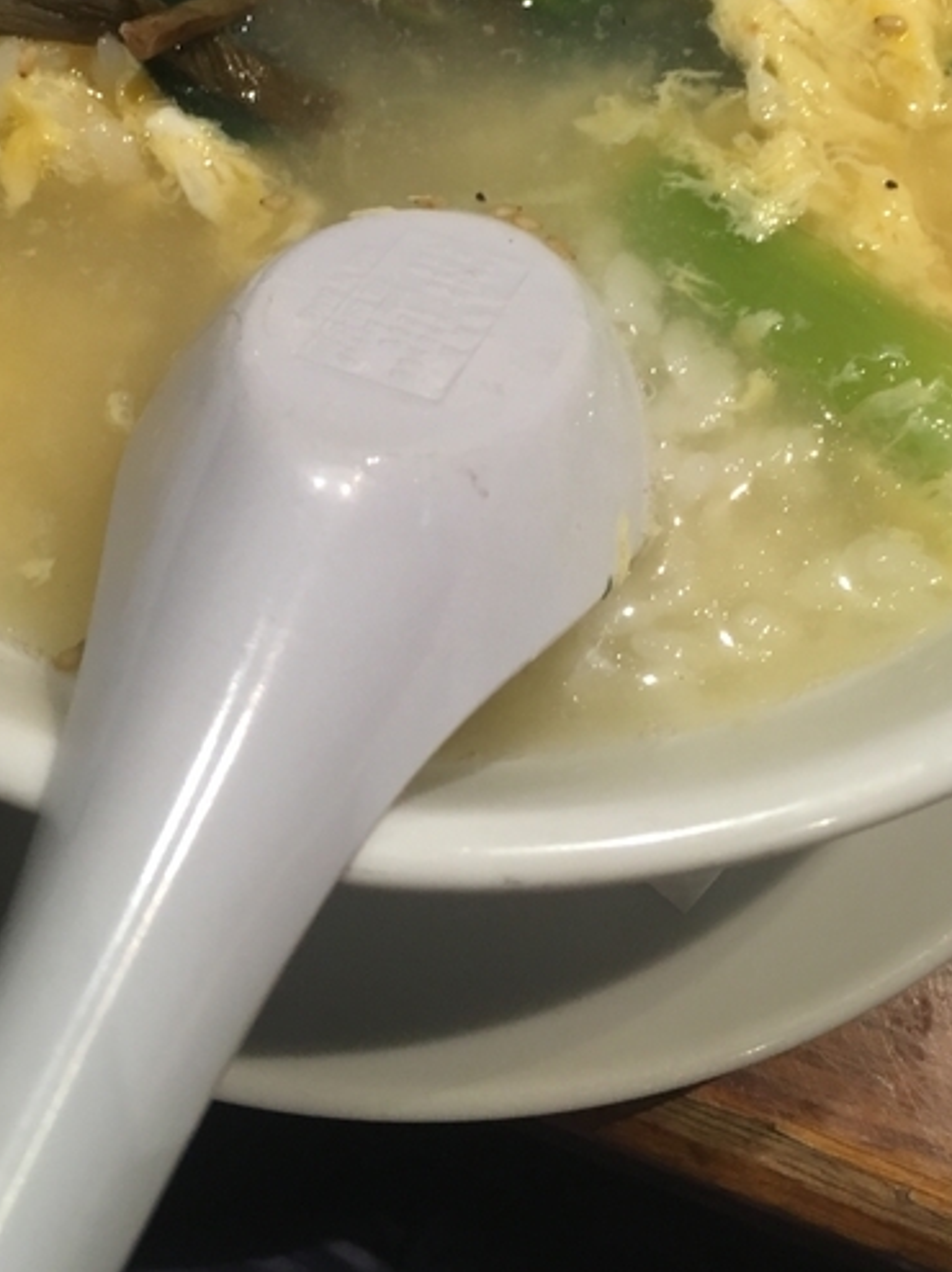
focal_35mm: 47
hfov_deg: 30.8
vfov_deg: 39.0
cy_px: 263
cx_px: 417
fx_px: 1725
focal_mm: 4.15
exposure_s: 1/30
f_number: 2.2
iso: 100
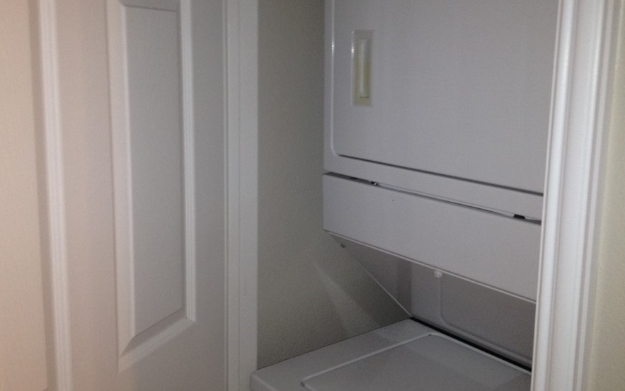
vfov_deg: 29.8
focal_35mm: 43
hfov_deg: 46.2
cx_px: 331
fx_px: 732
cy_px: 166
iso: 125
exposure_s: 1/20
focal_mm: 4.28
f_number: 2.4
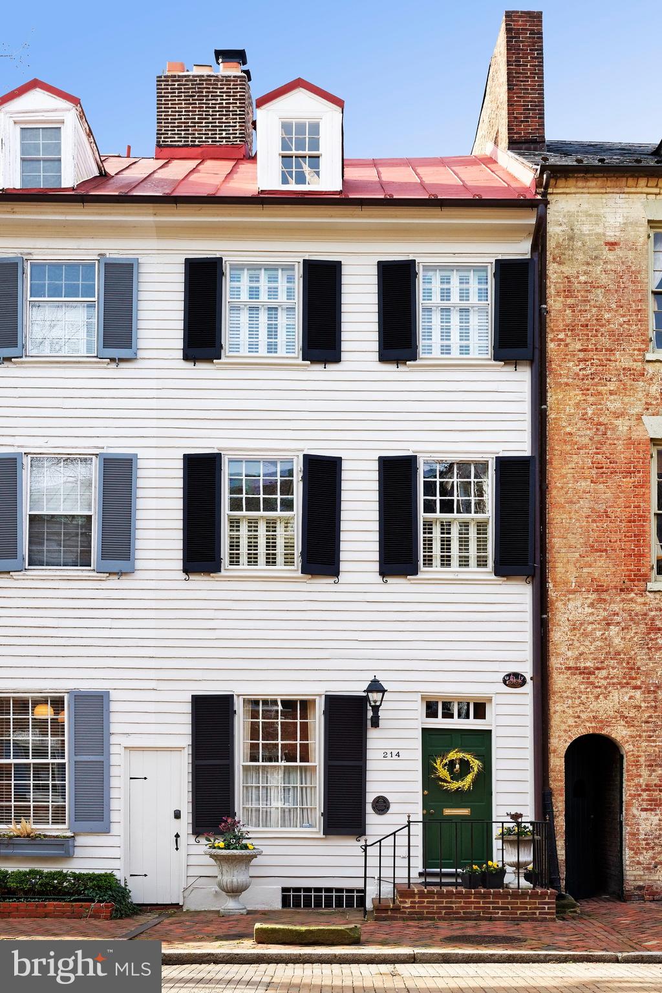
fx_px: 855
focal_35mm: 31
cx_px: 331
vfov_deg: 60.3
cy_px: 496
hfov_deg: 42.3
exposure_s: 1/160
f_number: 9
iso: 400
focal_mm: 31
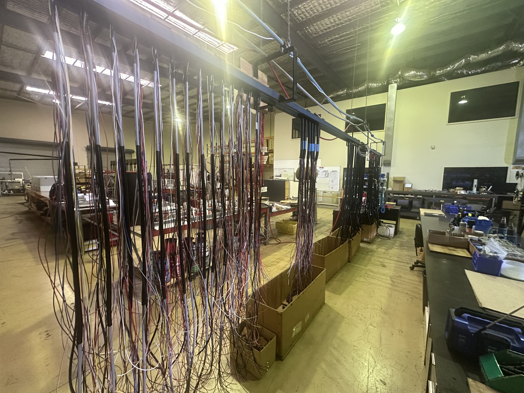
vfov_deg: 85.7
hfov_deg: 102.1
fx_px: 212
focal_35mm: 14
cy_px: 196
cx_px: 262
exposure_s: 1/50
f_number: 2.2
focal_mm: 2.22
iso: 800
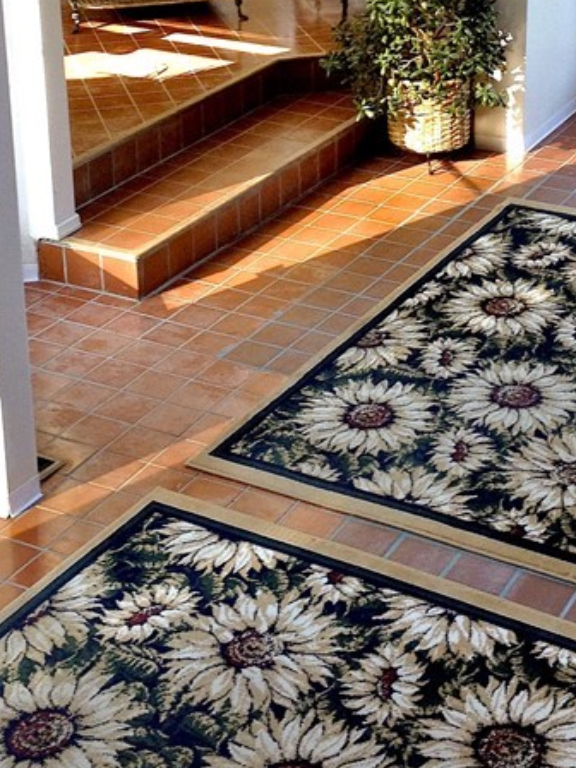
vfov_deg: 24.0
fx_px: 1775
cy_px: 142
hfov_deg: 18.4
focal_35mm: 80
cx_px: 322
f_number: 2.4
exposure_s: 1/60
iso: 80
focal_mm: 4.28
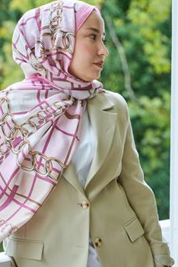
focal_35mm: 135
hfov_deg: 10.2
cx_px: 65
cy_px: 136
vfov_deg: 15.2
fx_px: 1001
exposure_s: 1/125
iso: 800
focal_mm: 102
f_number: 5.6
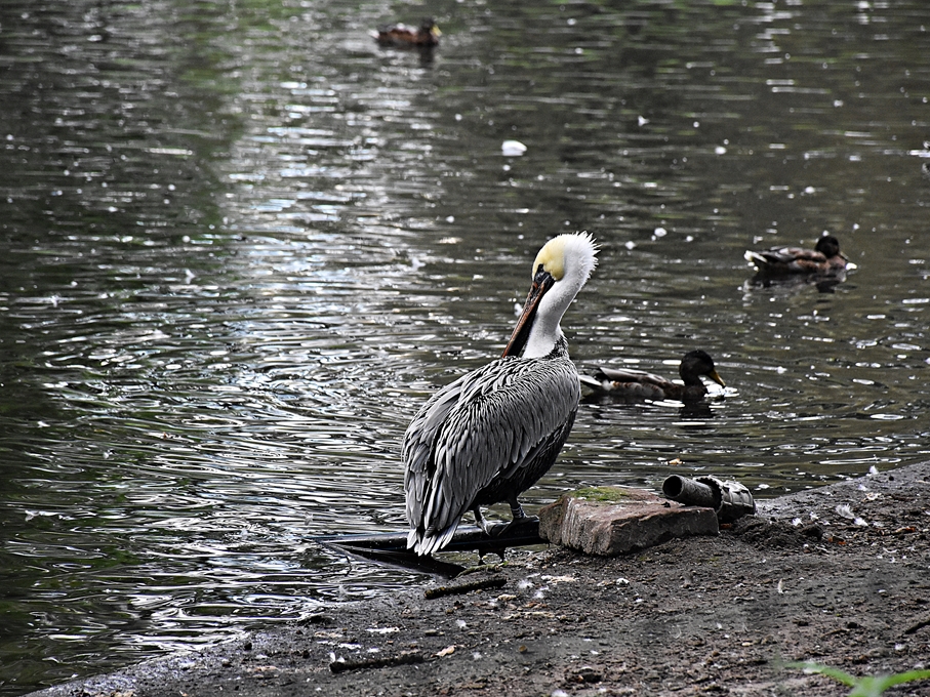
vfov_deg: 6.5
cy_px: 349
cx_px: 451
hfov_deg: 8.7
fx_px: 6125
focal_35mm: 228
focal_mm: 140
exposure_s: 1/500
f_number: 5.6
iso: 2200
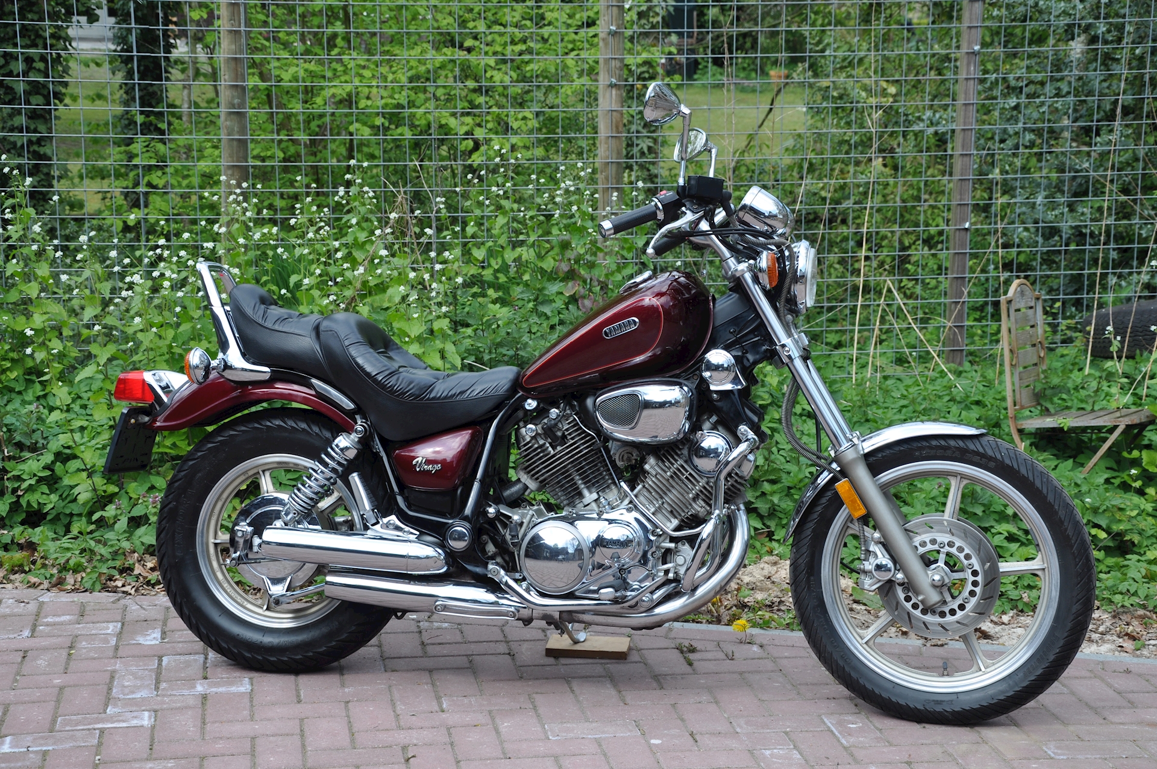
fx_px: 2167
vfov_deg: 20.1
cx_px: 578
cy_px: 384
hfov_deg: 29.9
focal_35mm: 68
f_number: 8
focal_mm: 45
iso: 200
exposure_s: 1/250
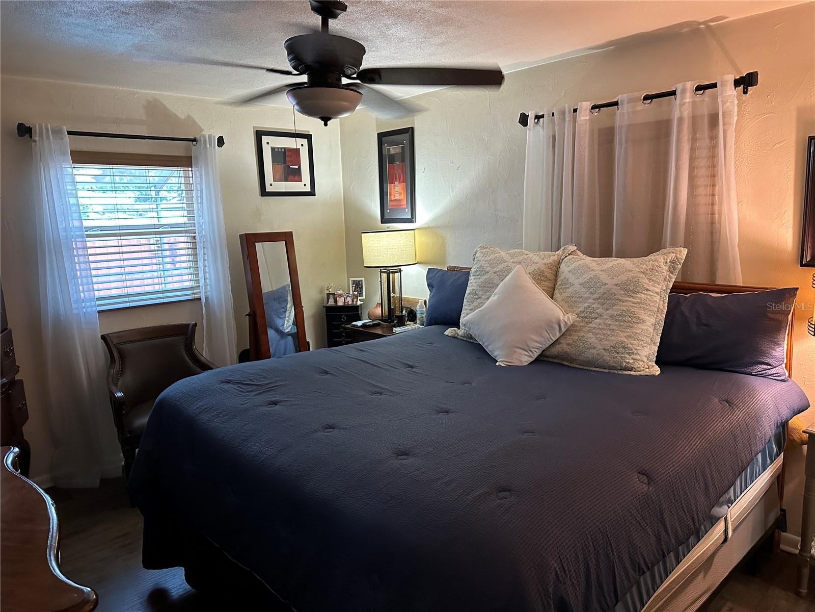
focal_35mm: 24
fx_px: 565
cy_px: 306
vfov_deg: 56.8
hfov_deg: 71.6
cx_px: 408
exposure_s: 1/60
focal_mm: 6.86
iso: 500
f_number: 1.78
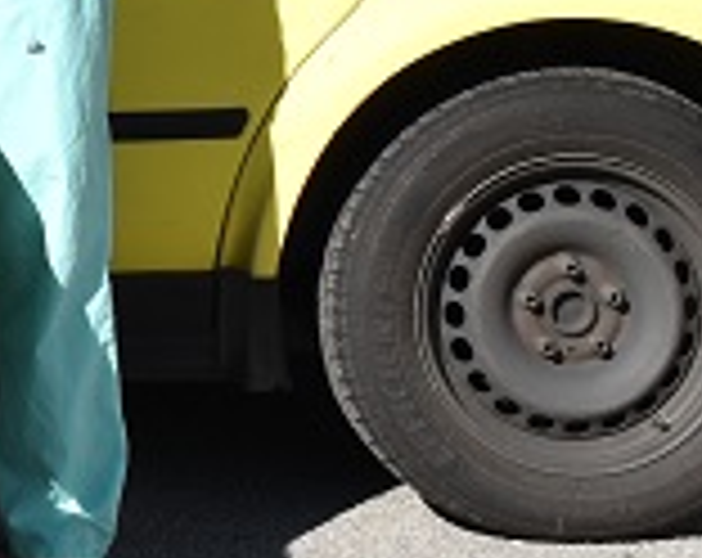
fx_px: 4124
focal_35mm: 199
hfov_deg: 9.0
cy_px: -585
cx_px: -792
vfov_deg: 7.4
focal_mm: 22
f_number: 10
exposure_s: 1/400
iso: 200
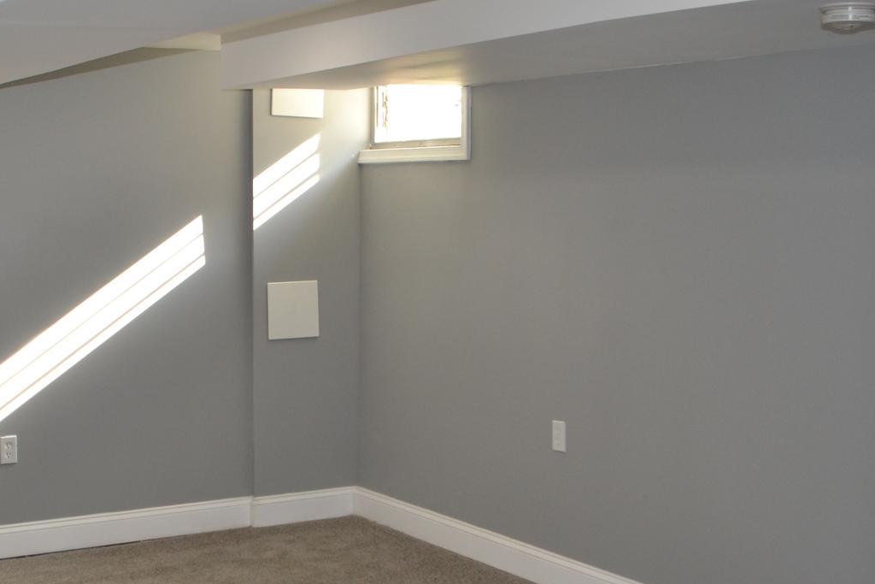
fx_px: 1313
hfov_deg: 36.4
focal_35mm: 54
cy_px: 406
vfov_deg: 24.9
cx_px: 267
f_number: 4
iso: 400
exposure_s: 1/80
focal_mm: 18
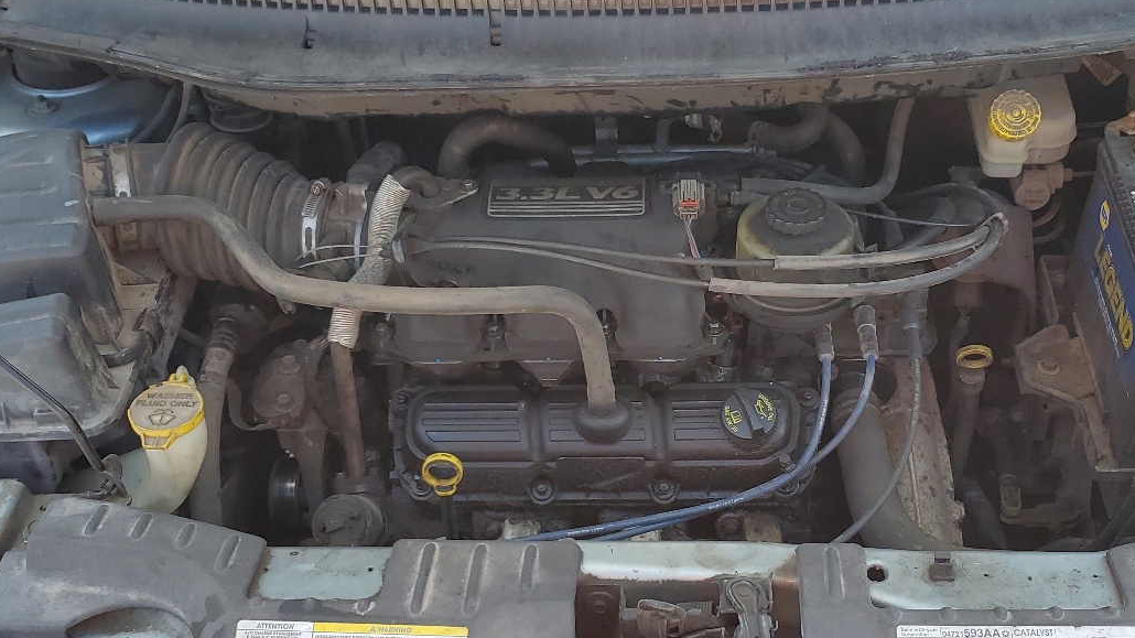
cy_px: 409
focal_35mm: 44
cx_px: 663
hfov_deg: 46.2
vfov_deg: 27.0
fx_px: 1324
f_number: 1.5
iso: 50
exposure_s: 1/769
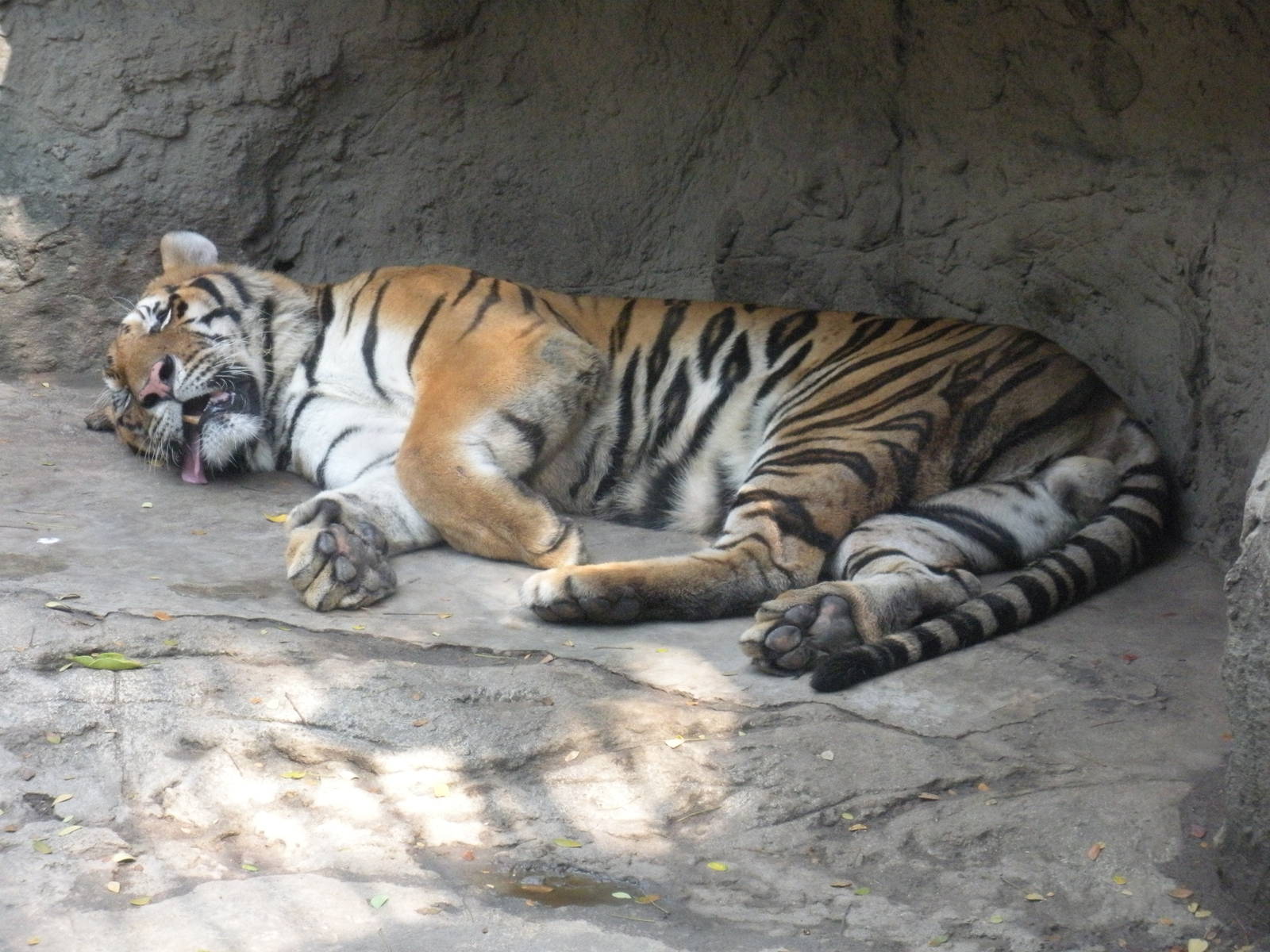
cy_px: 476
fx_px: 3669
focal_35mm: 100
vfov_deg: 14.8
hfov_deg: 19.6
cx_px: 635
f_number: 5
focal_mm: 17.4
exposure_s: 1/103
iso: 400
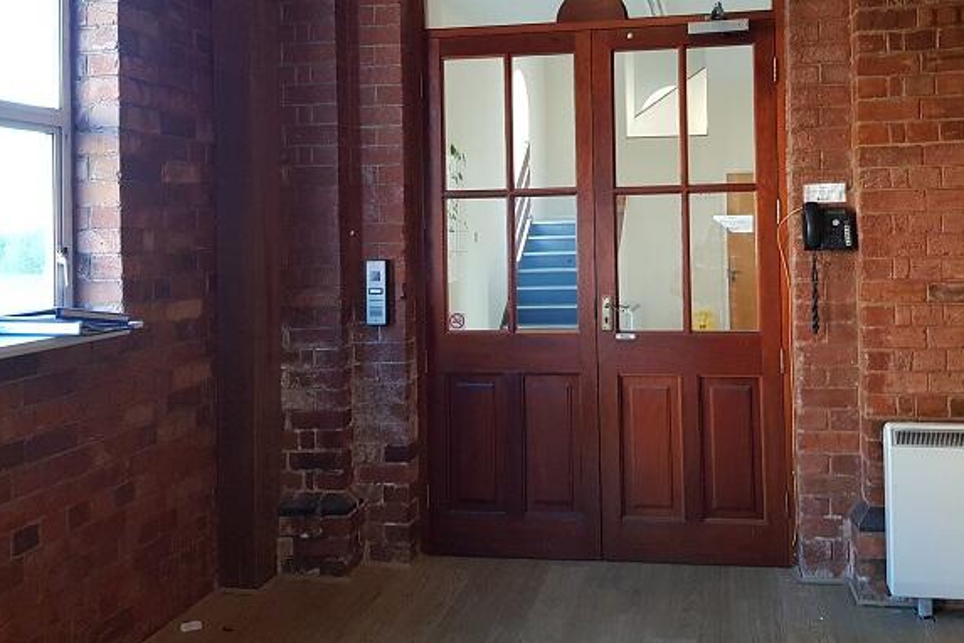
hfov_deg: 55.5
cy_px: 212
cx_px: 562
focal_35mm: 34
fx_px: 910
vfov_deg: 38.4
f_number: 1.7
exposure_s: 1/33
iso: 160
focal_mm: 4.3
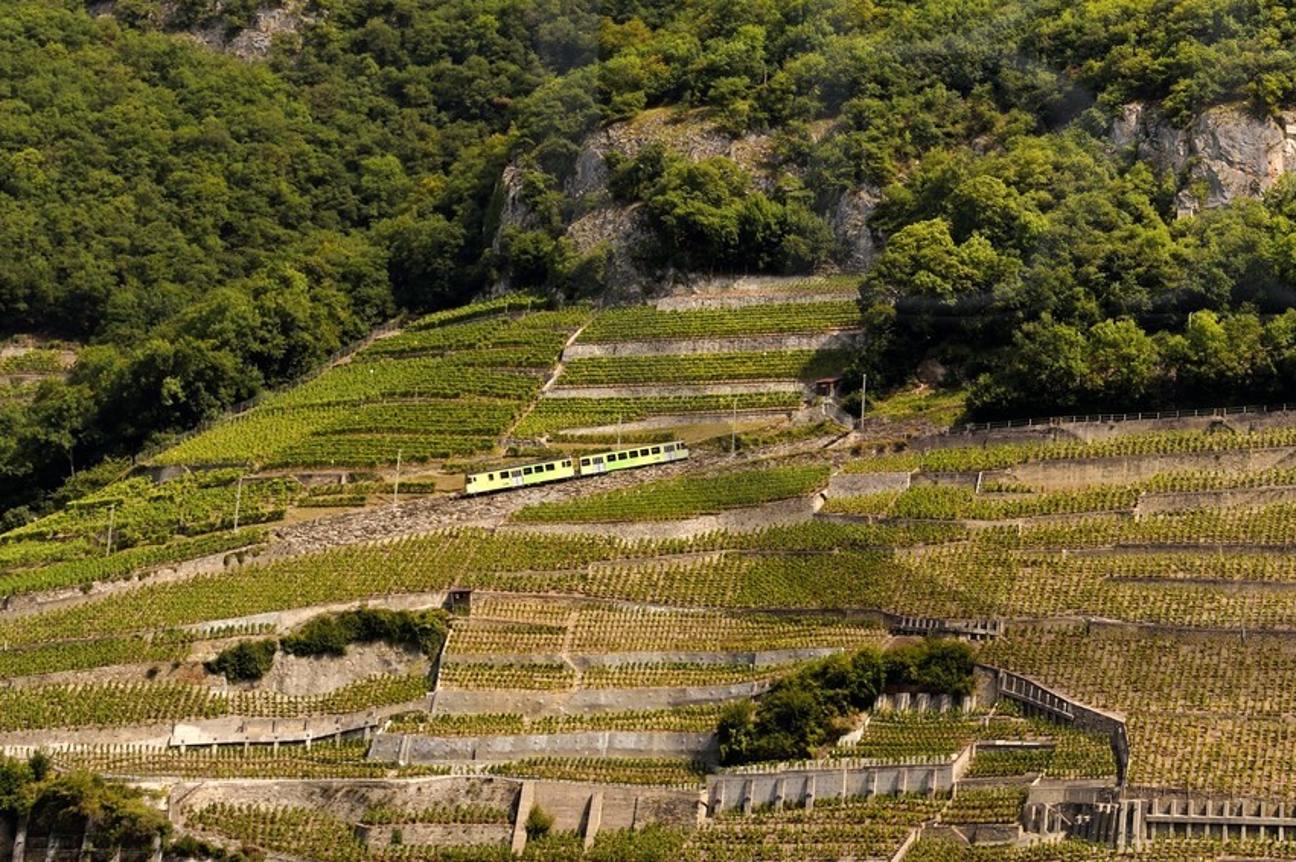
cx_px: 1157
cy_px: 67
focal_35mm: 94
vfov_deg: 14.4
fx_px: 3381
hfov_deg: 21.2
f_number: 9
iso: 200
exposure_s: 1/250
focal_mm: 50
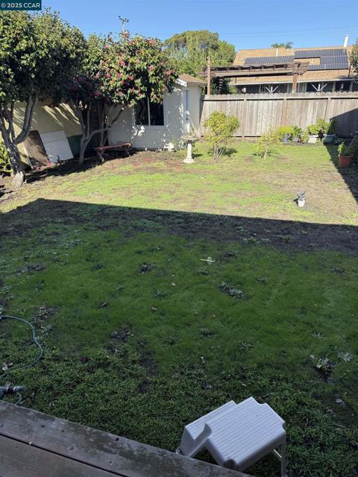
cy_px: 238
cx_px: 179
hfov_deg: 56.8
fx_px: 331
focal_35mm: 24
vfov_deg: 71.6
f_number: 1.78
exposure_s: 1/2110
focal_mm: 6.76
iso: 100
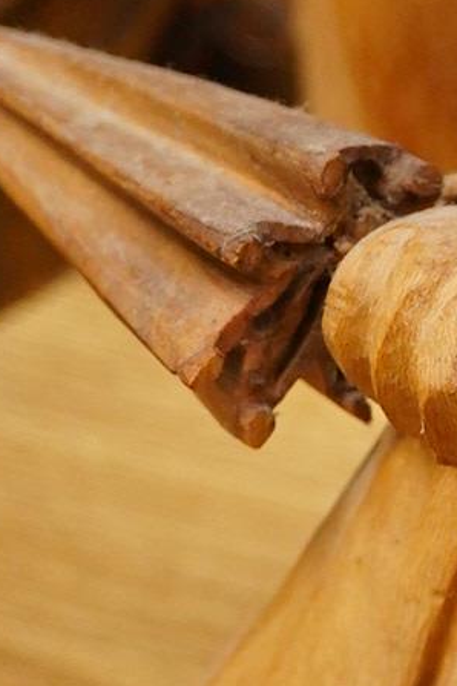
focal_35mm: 198
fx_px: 3770
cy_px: 394
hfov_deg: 6.7
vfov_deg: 10.4
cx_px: 911
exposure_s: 1/400
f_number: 3.5
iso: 2500
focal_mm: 30
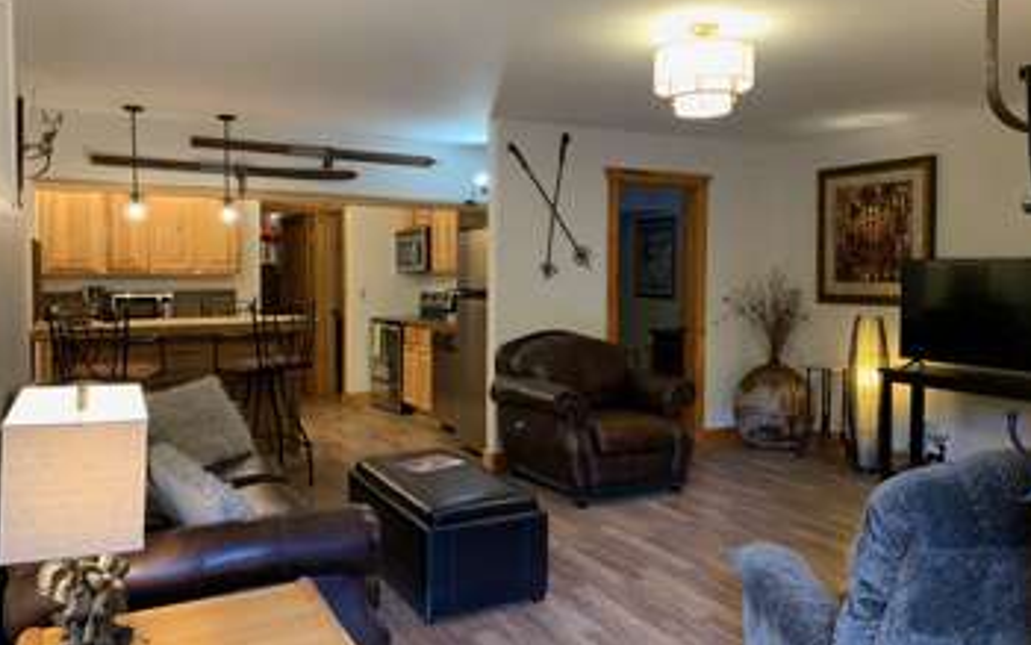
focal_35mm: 28
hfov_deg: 66.5
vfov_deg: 44.6
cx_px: 513
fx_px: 787
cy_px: 314
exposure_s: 1/60
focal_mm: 4.25
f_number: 1.8
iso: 250
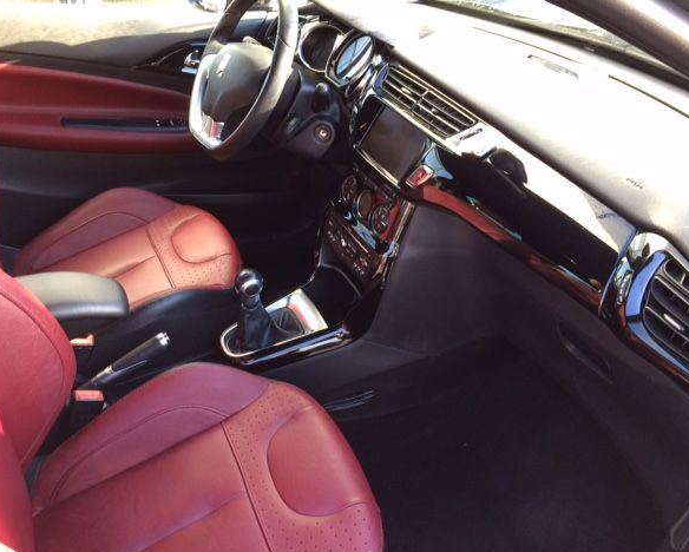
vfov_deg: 47.2
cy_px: 282
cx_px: 334
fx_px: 633
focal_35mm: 31
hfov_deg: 57.1
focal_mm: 4.15
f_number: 2.2
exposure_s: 1/33
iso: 40
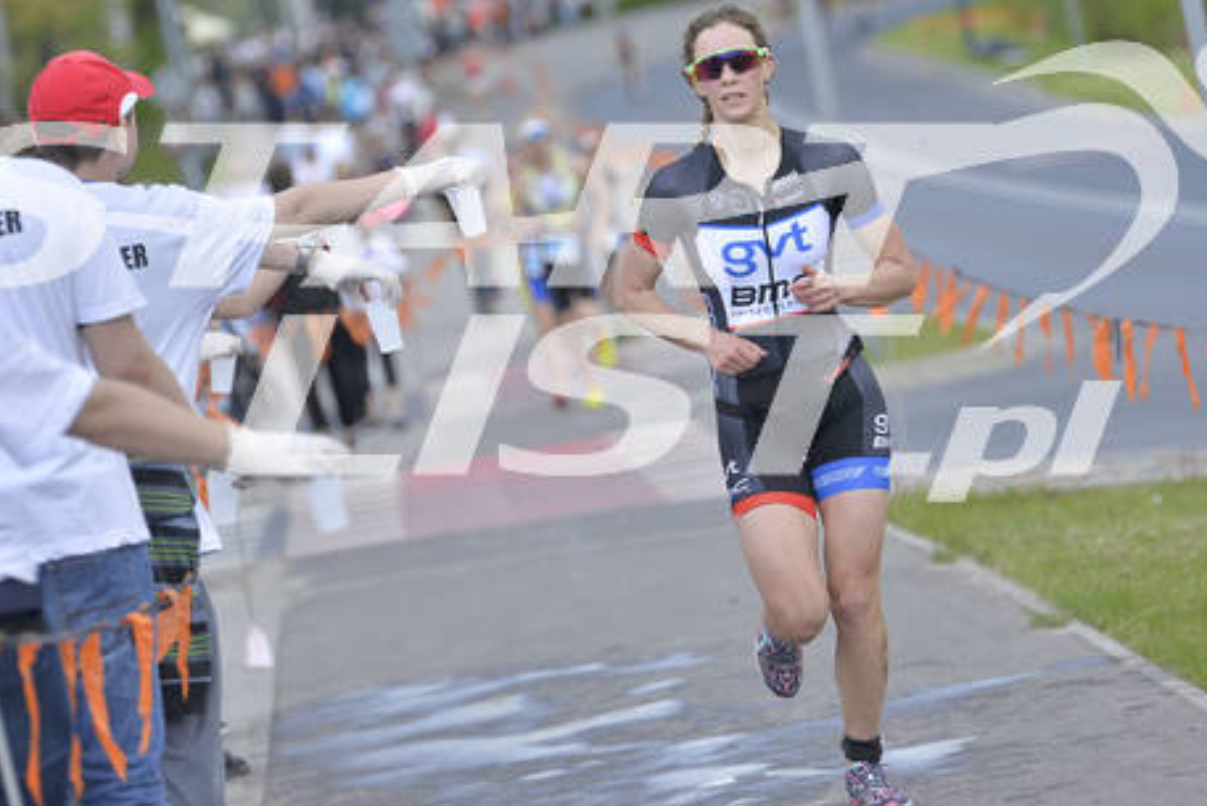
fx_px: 7747
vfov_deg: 6.0
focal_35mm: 231
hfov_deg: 8.9
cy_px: 268
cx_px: 613
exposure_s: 1/2500
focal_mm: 165
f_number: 4
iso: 400
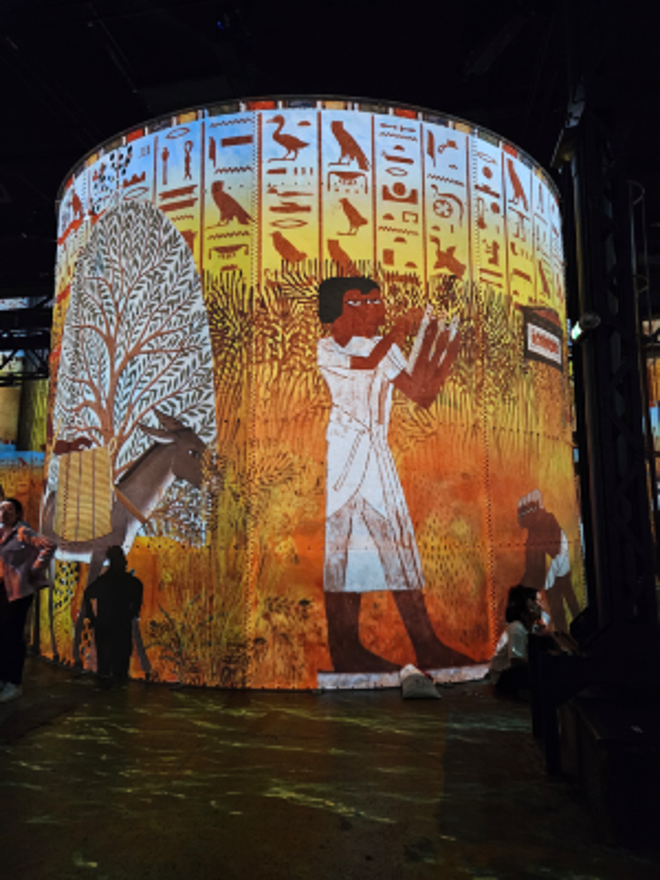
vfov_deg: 73.9
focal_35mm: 23
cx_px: 330
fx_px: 585
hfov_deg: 58.9
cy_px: 440
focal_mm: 5.4
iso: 640
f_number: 1.8
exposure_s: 1/26
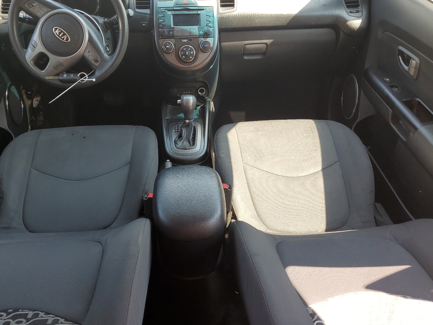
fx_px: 388
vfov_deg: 45.4
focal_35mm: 31
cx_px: 186
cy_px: 155
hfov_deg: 58.1
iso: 50
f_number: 1.5
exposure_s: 1/227
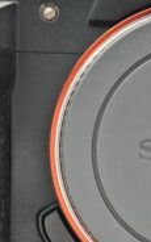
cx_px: 125
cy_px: 211
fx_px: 467
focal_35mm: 71
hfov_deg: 18.2
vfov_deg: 28.0
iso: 100
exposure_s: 1/115
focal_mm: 5.56
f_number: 1.8
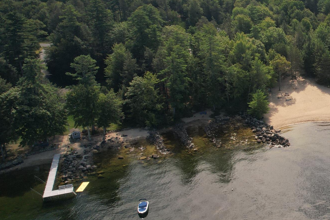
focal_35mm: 50
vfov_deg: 27.0
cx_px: 346
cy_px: 92
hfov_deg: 35.0
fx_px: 458
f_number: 2.8
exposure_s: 1/160
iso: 100
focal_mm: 8.38
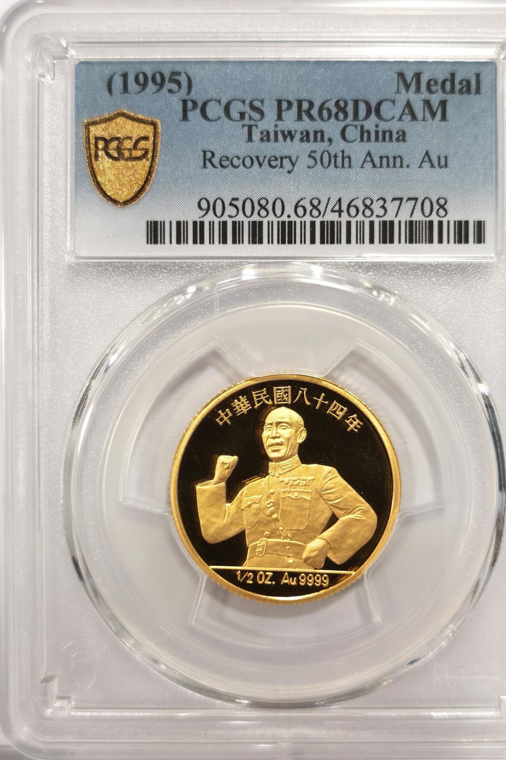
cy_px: 377
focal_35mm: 57
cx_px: 282
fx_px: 1202
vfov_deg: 35.1
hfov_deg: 23.8
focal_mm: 5.56
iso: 100
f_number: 16
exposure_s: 1/100
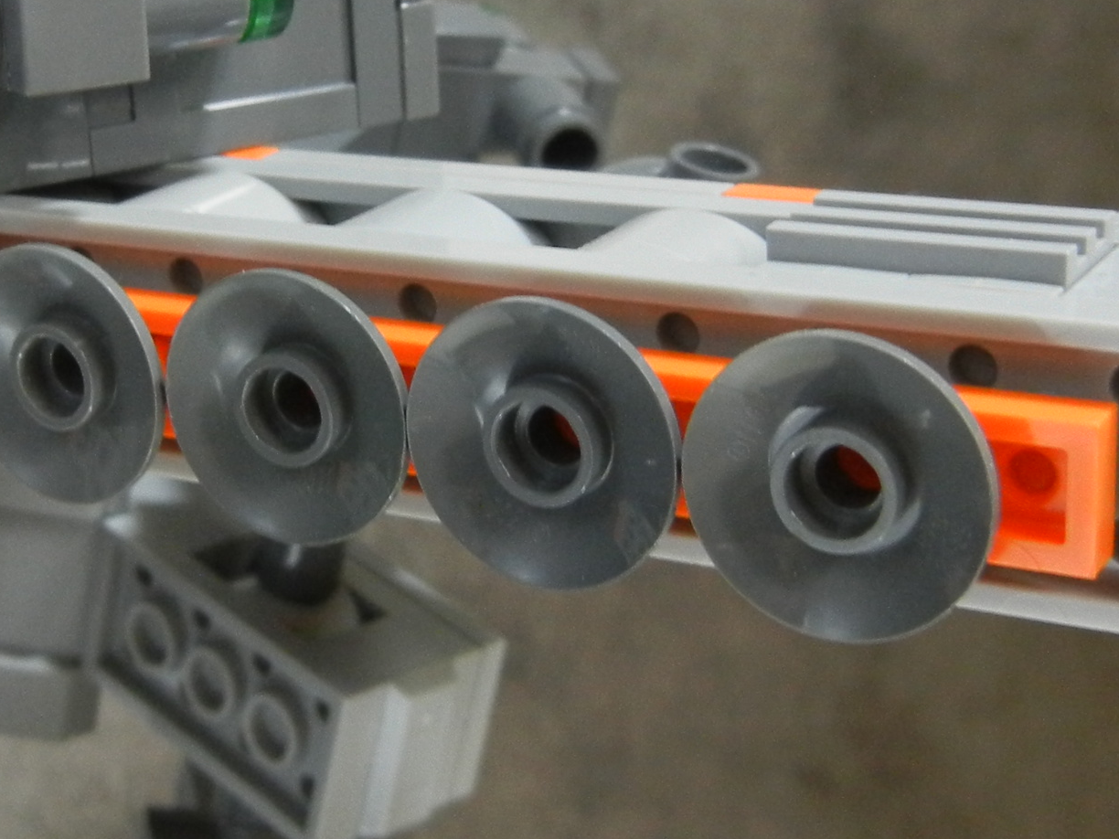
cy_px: 396
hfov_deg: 24.2
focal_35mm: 80
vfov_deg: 18.4
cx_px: 297
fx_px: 2586
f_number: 3.5
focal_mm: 5.4
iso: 400
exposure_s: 1/28.8
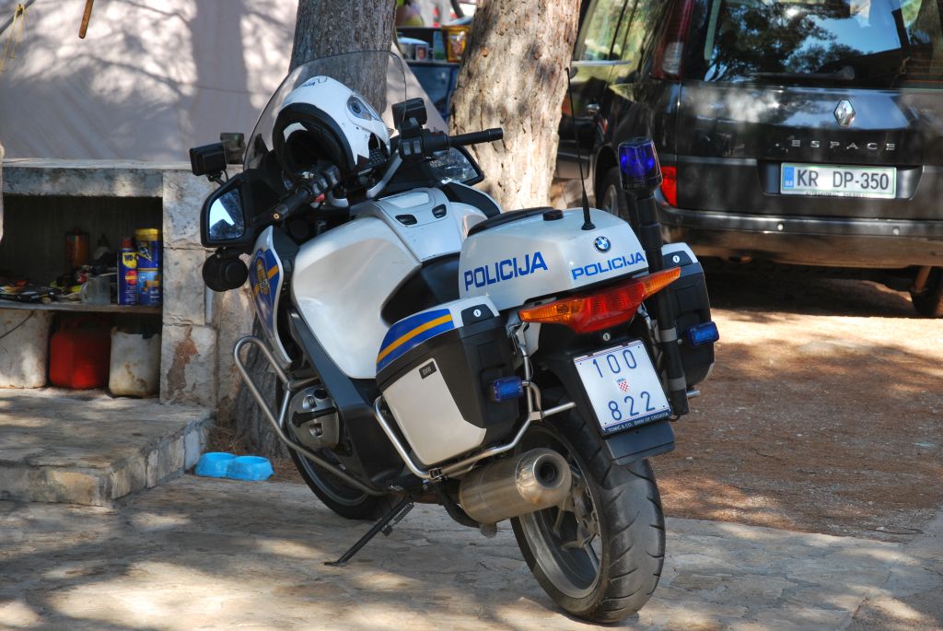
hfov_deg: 16.1
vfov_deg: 10.8
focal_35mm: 128
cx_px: 472
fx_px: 3343
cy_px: 316
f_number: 5.6
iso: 200
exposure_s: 1/160
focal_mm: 85
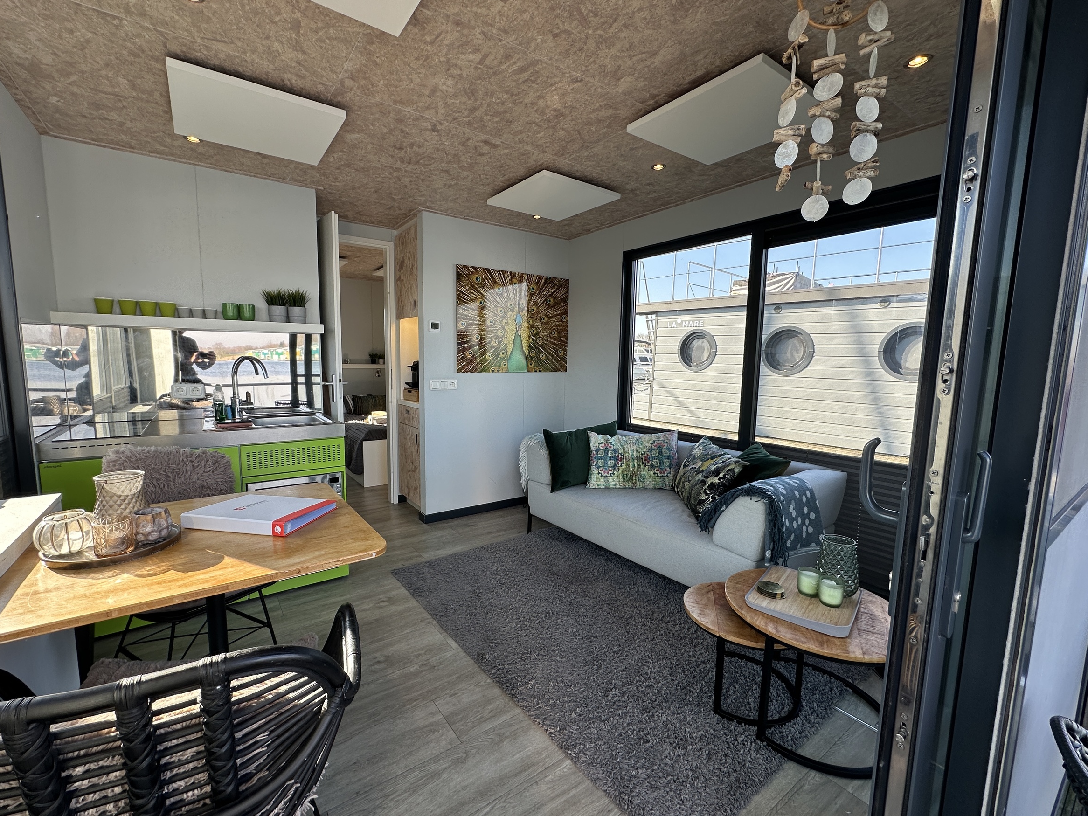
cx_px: 520
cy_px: 412
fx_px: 471
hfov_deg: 98.1
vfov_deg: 81.7
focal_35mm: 15
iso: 40
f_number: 2.2
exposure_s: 1/213
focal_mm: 2.22
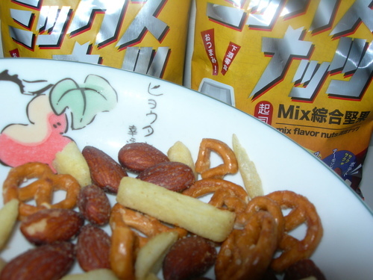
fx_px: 409
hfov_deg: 49.0
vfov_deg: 37.7
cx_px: 186
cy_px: 140
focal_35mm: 38
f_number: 4.8
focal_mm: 7.8
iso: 50
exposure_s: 1/60.1
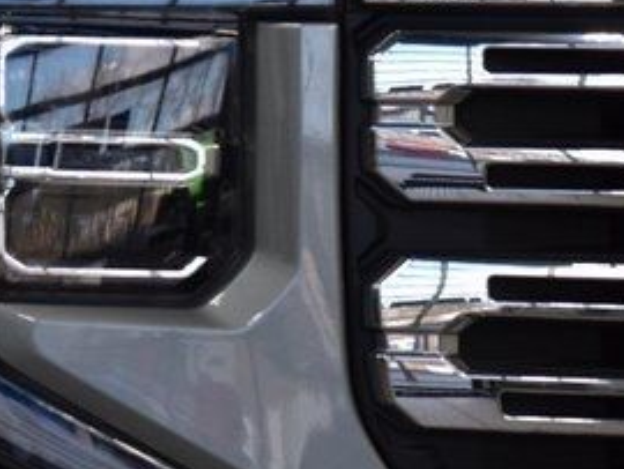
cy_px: 265
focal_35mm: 239
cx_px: 176
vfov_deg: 6.2
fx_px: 4312
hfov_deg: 8.3
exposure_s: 1/125
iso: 1600
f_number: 8
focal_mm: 70
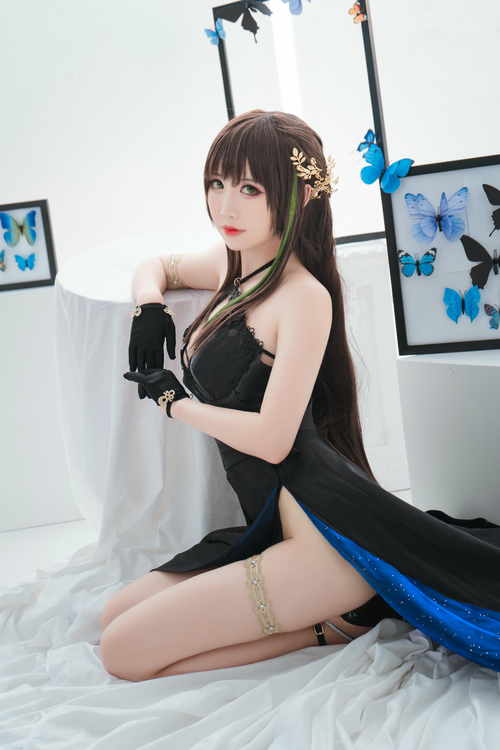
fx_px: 1125
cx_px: 250
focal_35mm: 54
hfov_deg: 25.1
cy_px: 375
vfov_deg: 36.9
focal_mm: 54
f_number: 5.6
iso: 125
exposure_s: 1/100
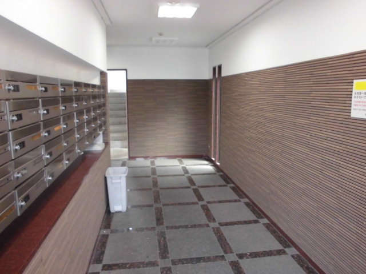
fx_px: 275
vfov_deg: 53.1
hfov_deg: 67.3
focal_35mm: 26
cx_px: 183
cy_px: 137
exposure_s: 1/50
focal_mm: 4.6
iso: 400
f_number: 3.5
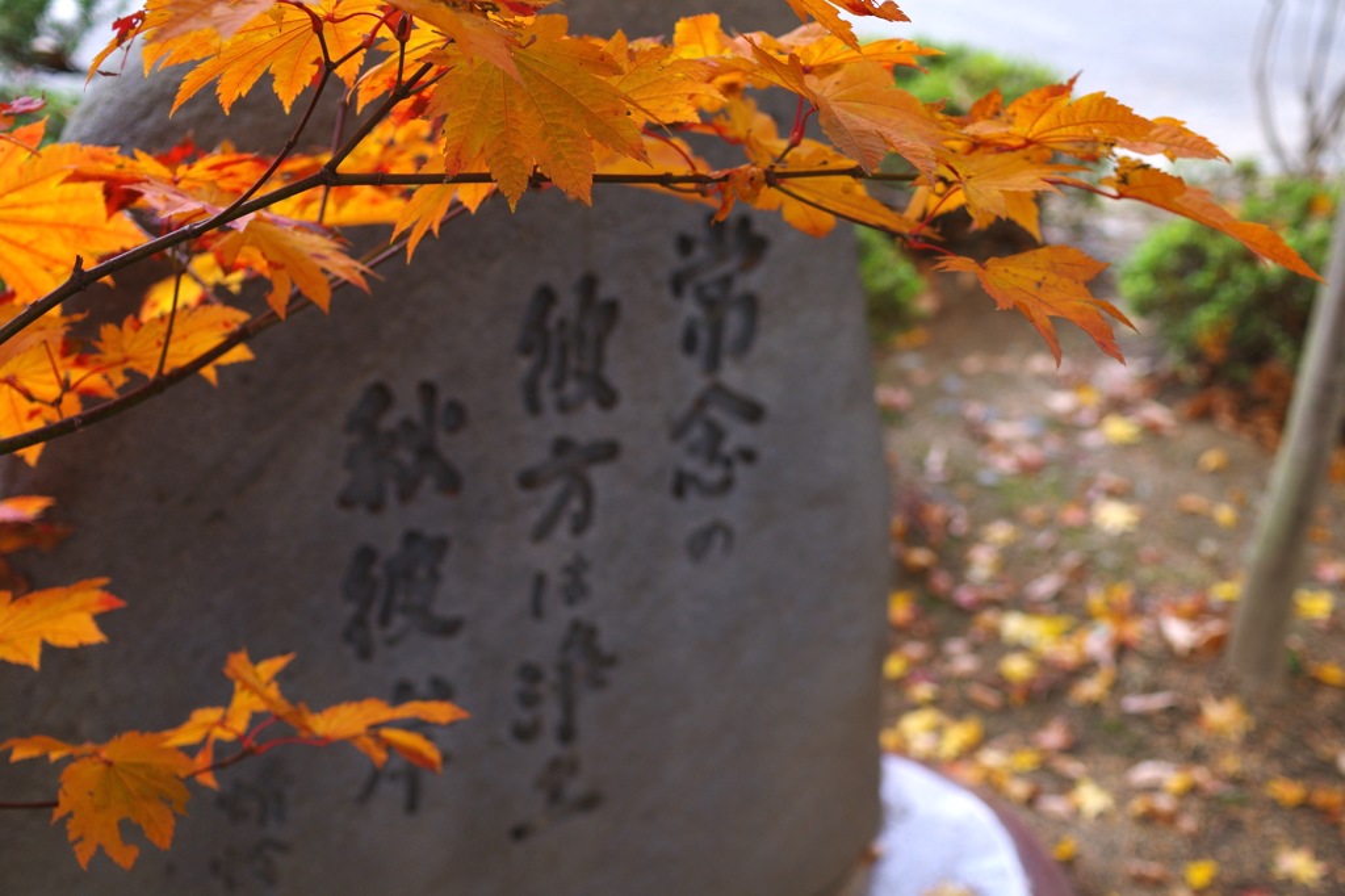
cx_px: 672
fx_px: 1942
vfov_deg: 26.0
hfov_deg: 38.2
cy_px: 448
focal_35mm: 52
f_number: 3.5
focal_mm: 35
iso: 125
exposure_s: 1/80
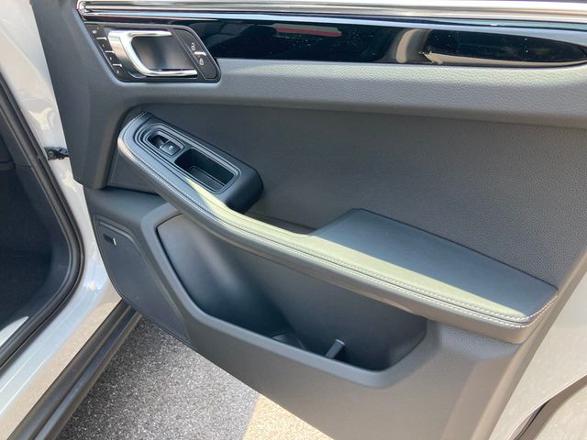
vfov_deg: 49.7
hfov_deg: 63.4
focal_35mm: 28
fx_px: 475
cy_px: 220
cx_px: 294
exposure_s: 1/121
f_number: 1.8
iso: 32
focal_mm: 3.99
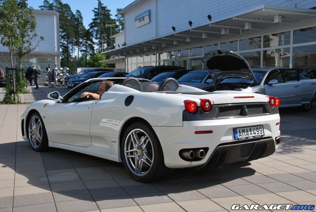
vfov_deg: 29.0
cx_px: 158
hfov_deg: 42.3
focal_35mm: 46
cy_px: 106
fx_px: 409
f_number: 8
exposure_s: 1/250
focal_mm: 31
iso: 100
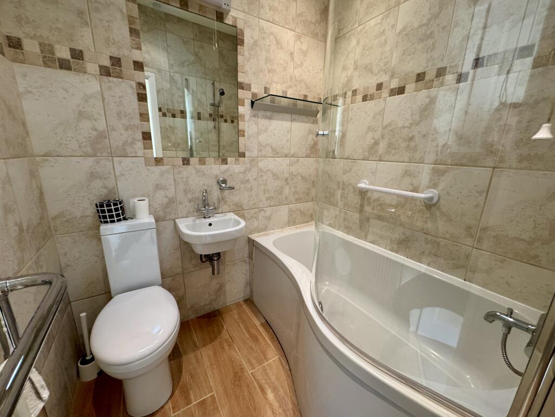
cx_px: 278
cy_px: 208
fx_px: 224
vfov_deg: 85.7
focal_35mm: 14
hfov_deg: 102.1
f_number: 2.2
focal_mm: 2.22
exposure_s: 1/50
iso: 200
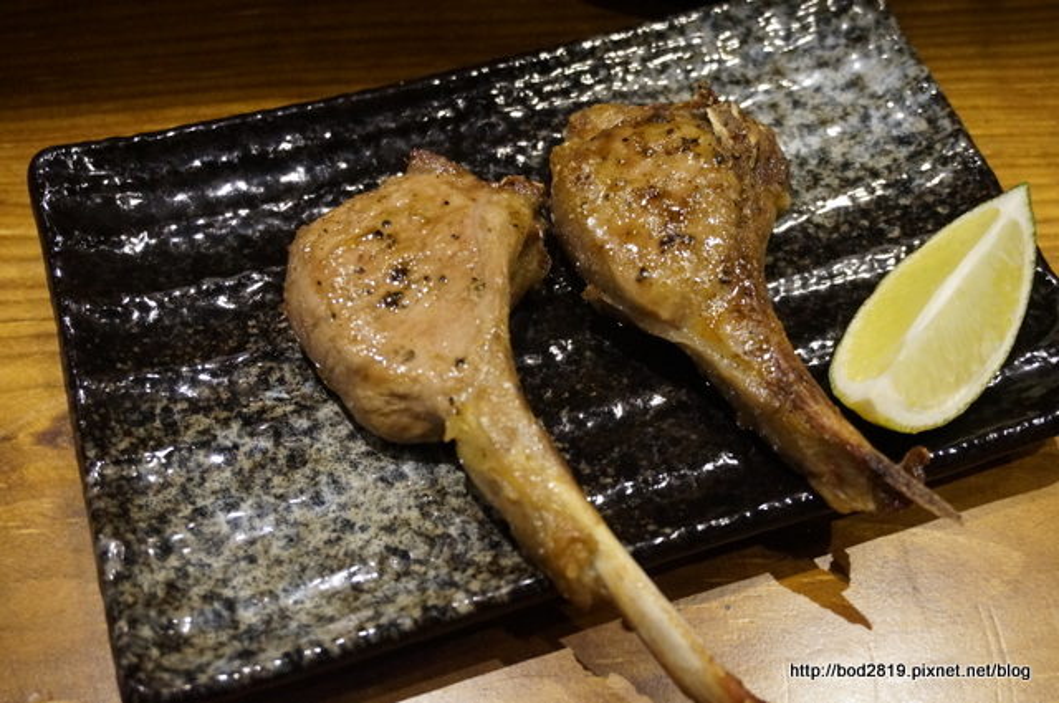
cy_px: 352
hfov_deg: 45.0
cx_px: 530
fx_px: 1278
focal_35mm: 44
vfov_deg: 30.8
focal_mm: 29
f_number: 4.5
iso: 3200
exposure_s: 1/60
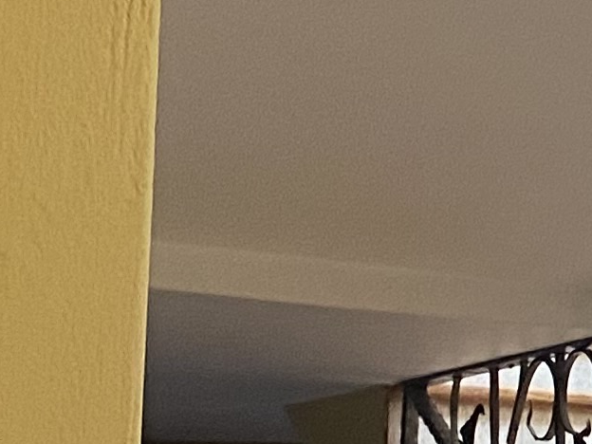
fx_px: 2873
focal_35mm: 168
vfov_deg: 8.7
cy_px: 623
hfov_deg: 9.3
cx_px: 1771
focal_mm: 4.25
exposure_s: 1/60
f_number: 1.8
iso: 80
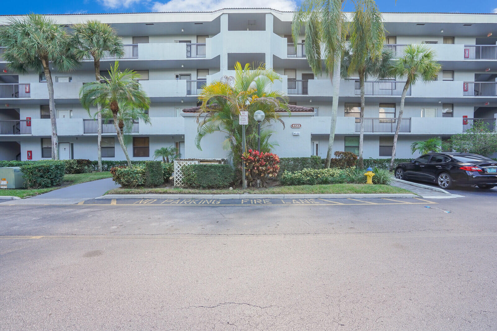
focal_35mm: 16
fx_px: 221
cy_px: 166
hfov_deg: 96.7
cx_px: 248
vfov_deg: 73.7
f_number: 8
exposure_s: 1/160
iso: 800
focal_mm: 16
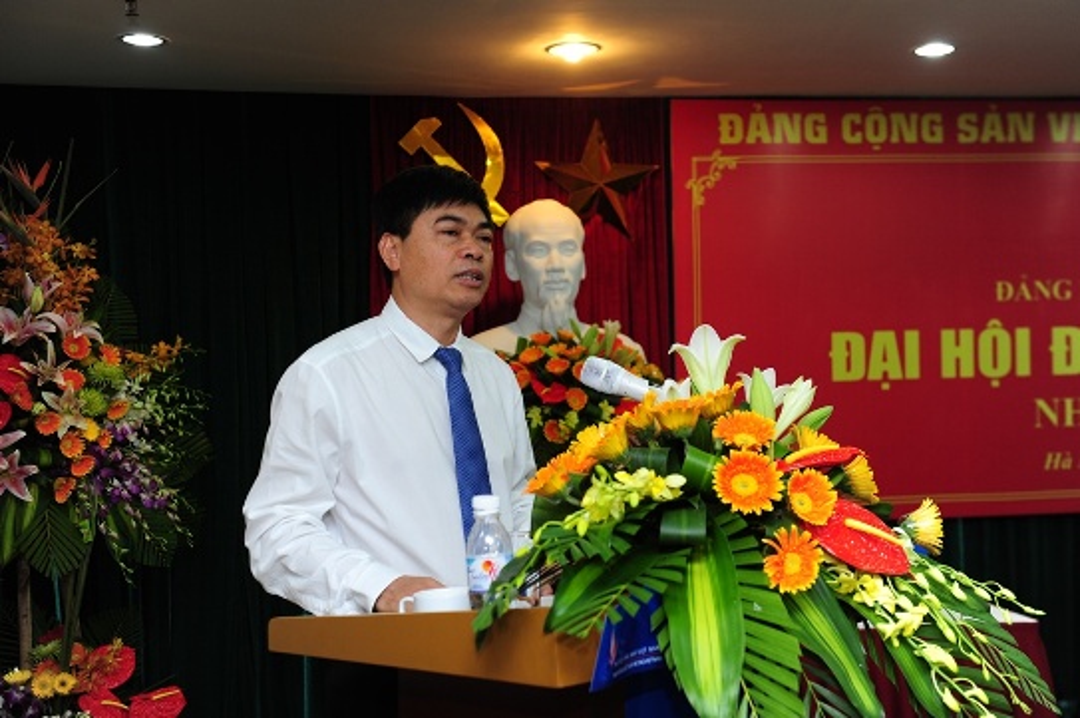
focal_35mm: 45
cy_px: 359
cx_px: 540
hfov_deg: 43.6
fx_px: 1349
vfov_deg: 29.8
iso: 800
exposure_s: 1/100
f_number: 4.5
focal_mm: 45
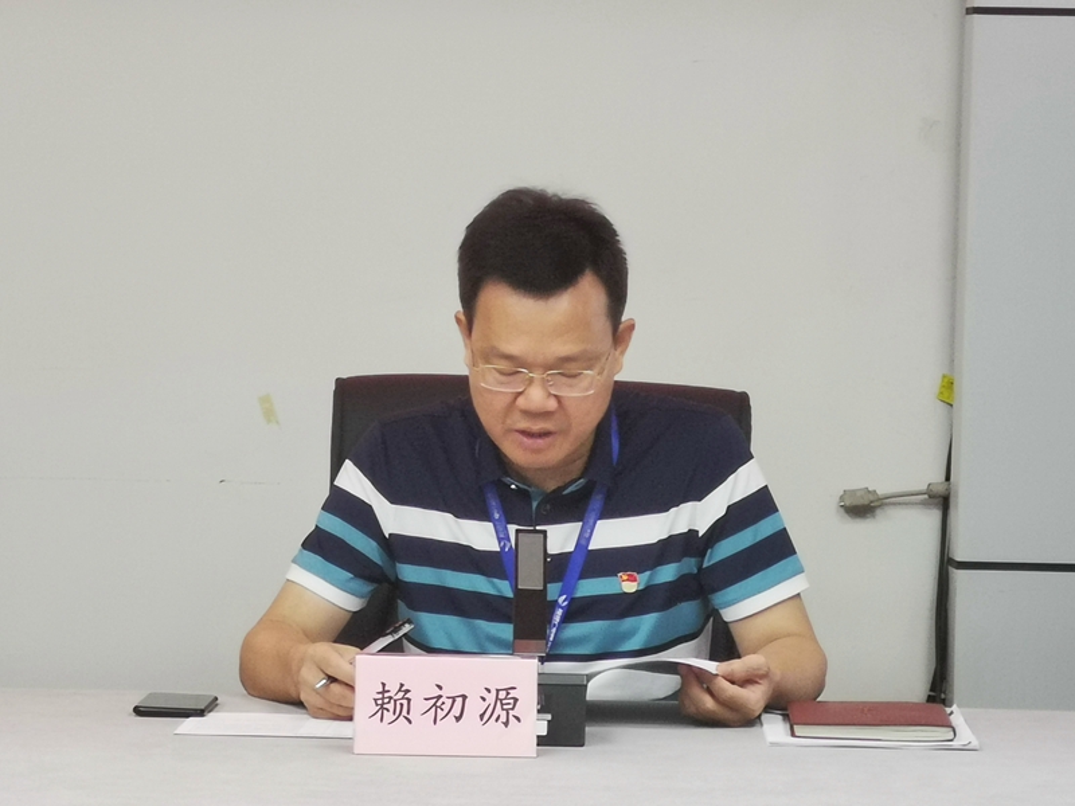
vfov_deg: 8.1
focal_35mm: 184
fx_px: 5714
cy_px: 403
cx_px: 538
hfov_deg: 10.7
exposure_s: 1/50
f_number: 2.4
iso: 160
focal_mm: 7.48
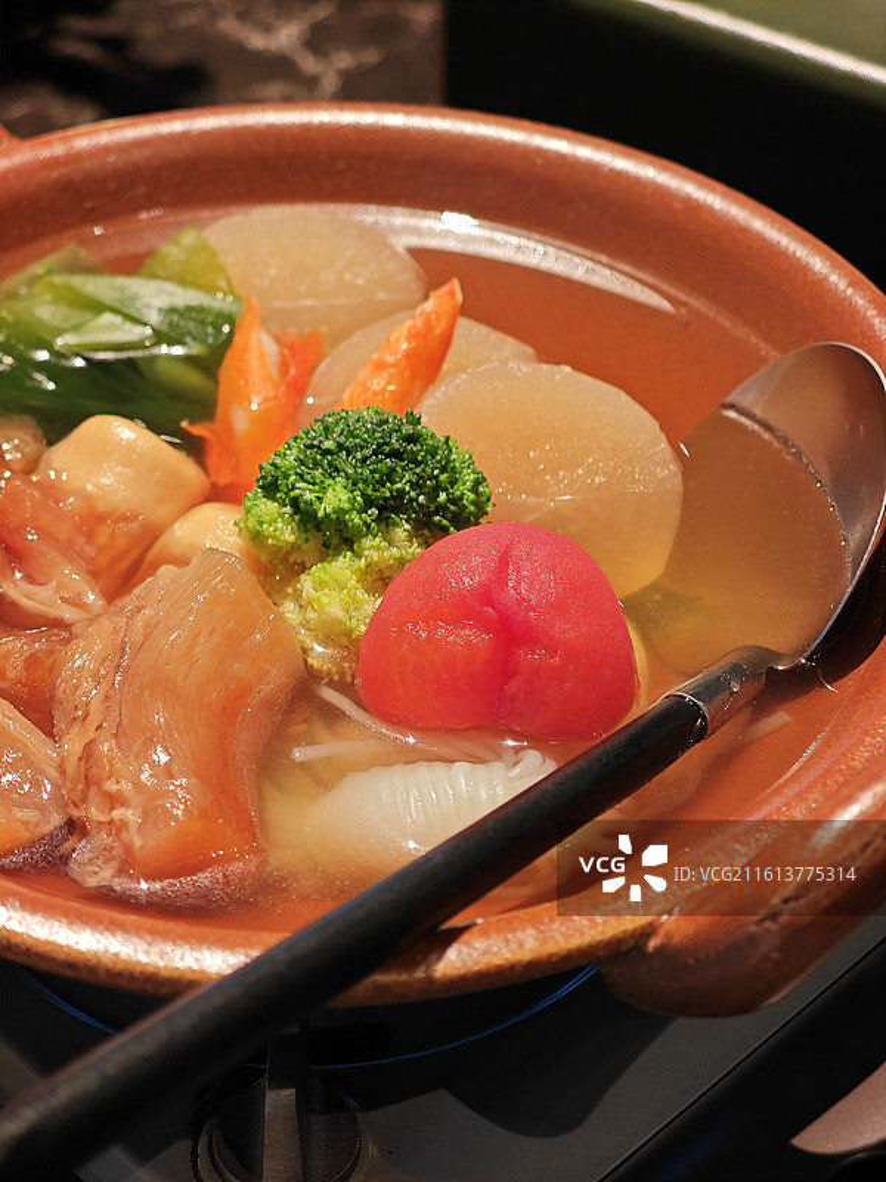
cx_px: 443
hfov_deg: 19.6
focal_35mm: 75
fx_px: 2560
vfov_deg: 26.0
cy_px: 591
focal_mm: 12.28
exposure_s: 1/50
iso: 400
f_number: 1.8
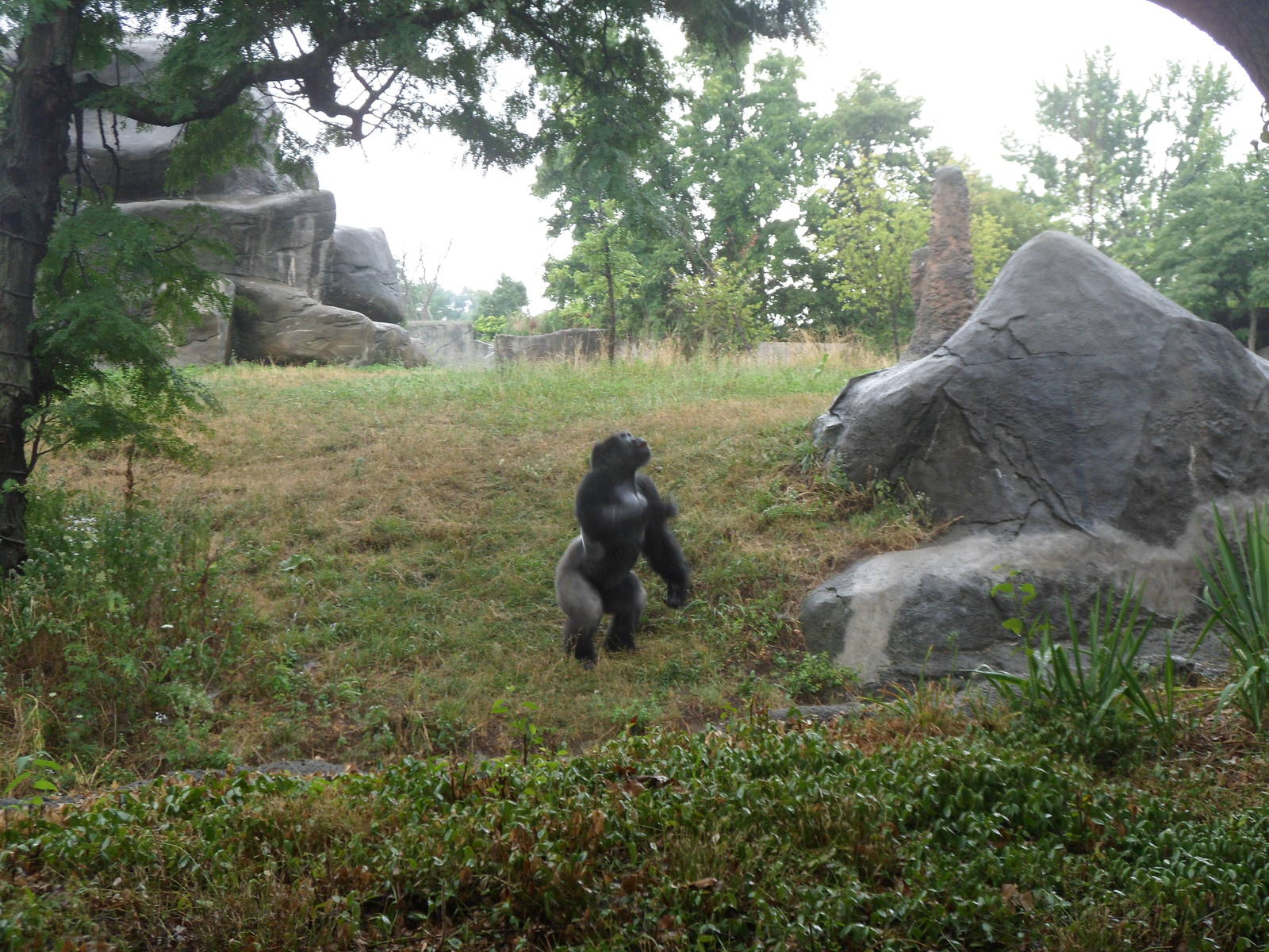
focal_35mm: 52
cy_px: 476
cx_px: 634
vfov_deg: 28.0
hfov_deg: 36.8
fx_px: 1906
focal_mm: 8.1
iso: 120
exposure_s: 1/30
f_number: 4.3
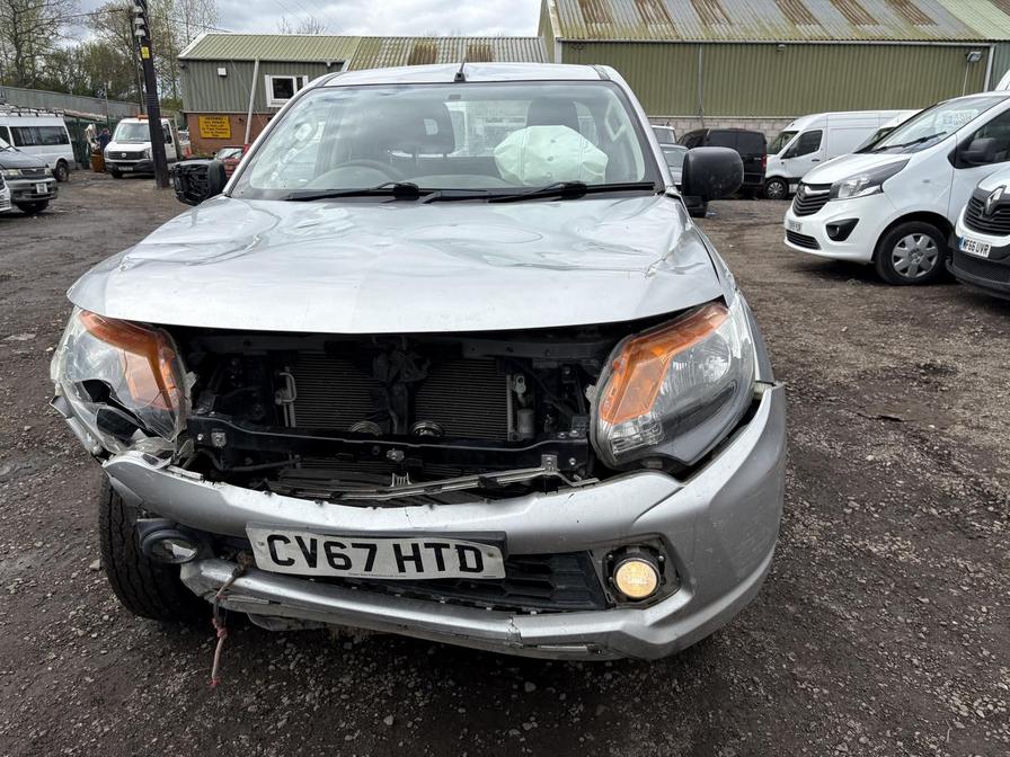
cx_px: 505
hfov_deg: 67.3
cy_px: 378
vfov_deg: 53.1
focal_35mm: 26
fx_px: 759
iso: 50
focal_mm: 5.96
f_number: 1.6
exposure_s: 1/2747
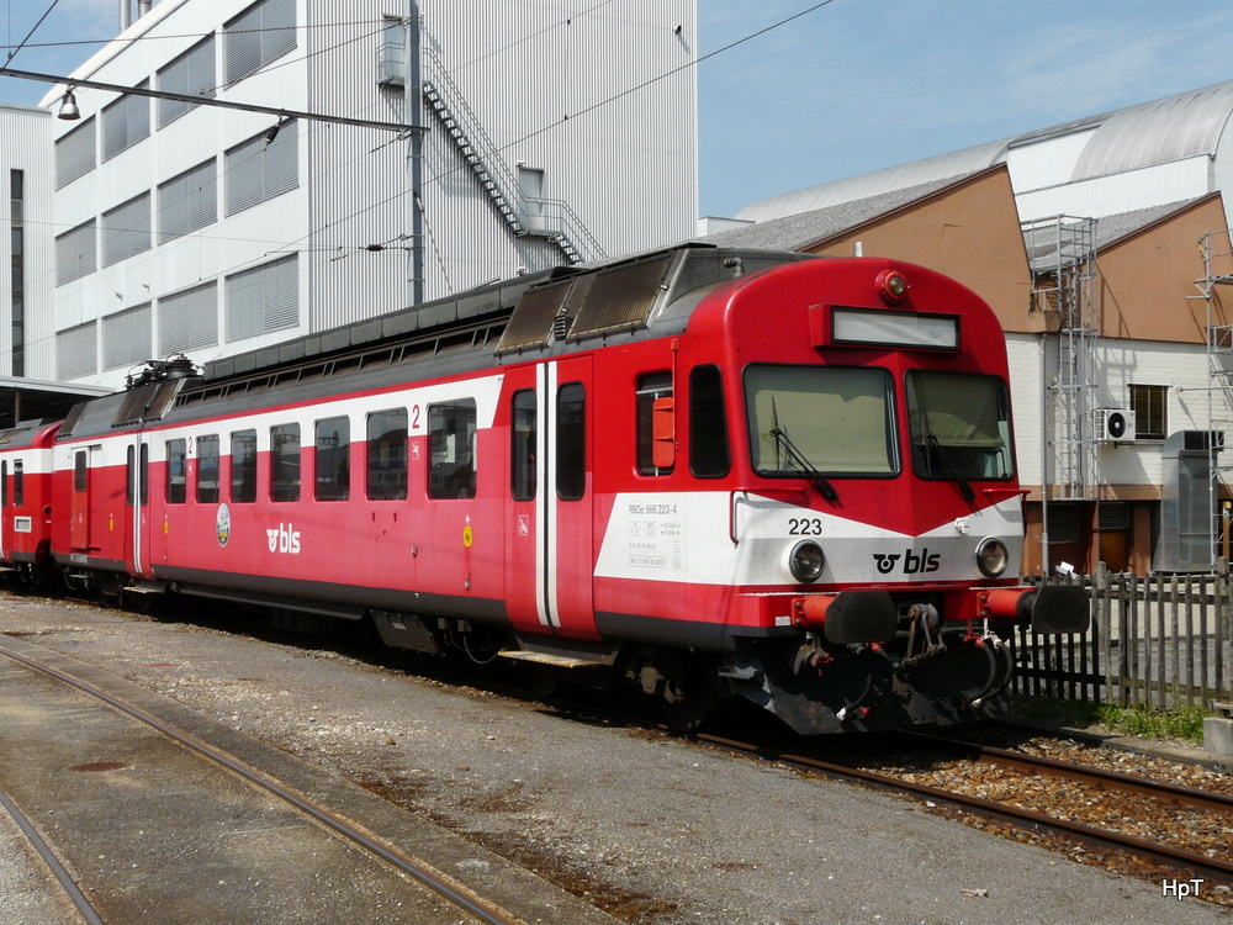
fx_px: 1638
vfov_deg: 31.5
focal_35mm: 46
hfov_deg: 41.2
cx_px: 616
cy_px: 462
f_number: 6.3
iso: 100
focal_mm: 7.5
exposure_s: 1/500
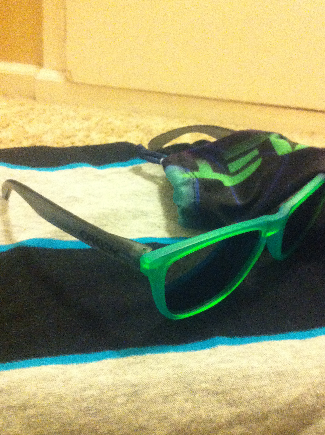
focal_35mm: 42
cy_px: 218
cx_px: 173
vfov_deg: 44.9
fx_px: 527
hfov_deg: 34.2
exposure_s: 1/15
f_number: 2.8
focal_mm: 3.85
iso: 640
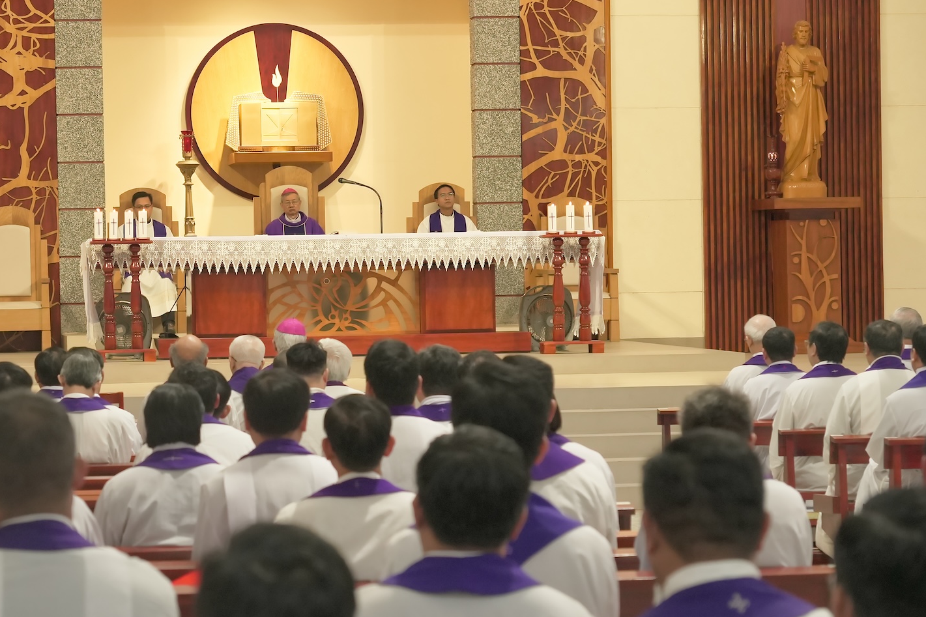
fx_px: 3035
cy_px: 358
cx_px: 299
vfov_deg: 11.6
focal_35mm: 118
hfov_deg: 17.3
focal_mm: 50
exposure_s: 1/100
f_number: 3.5
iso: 640
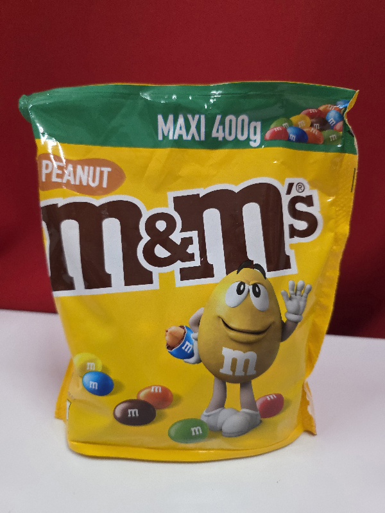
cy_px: 256
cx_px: 192
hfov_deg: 58.9
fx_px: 341
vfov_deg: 73.9
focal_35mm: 23
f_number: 1.7
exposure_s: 1/101
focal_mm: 6.3
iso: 400
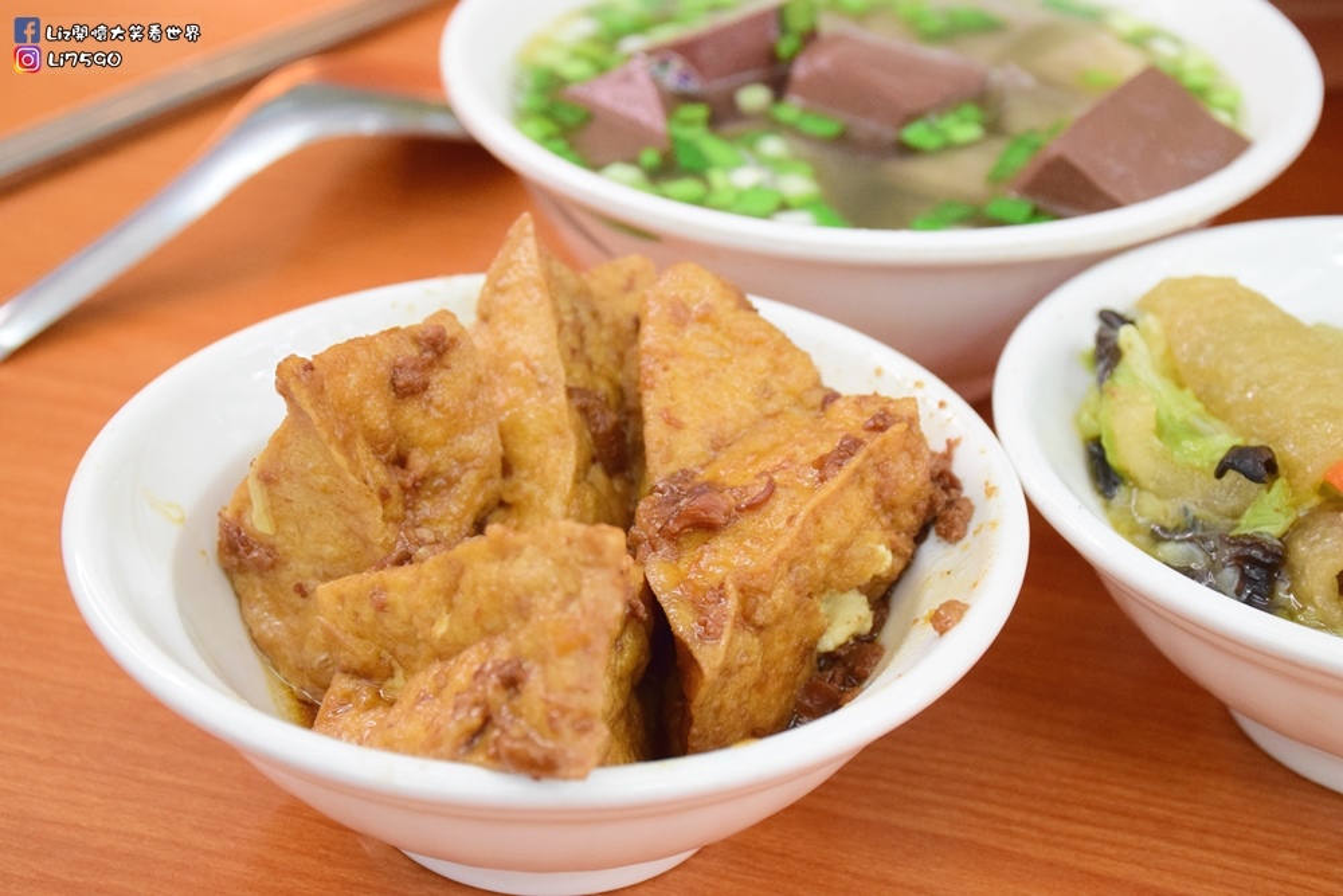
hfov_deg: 27.0
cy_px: 448
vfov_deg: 18.2
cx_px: 672
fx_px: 2798
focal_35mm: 75
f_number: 8
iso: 4000
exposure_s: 1/160
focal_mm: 50
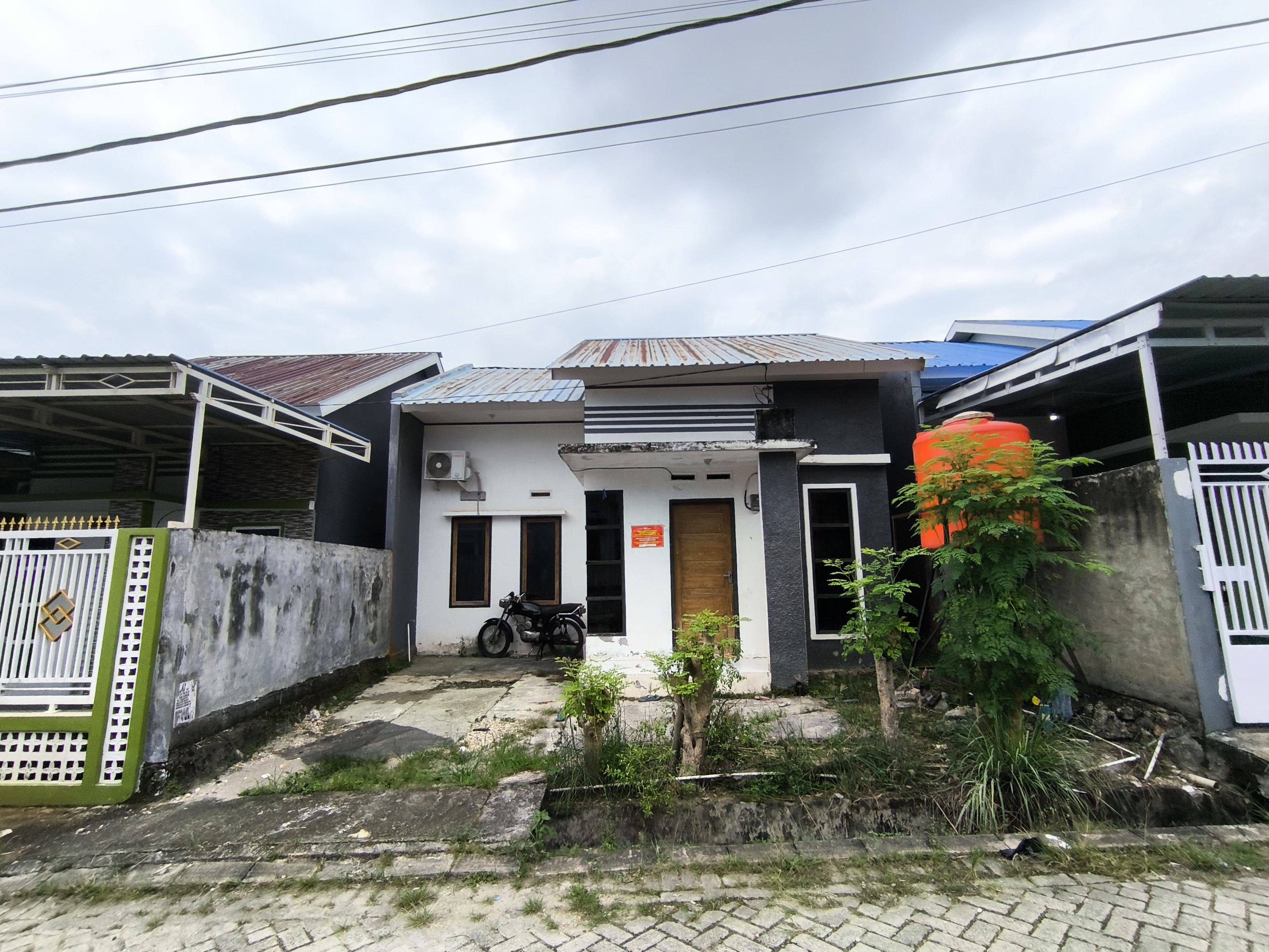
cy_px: 476
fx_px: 587
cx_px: 634
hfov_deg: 94.5
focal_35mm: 16
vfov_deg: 78.1
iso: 50
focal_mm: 1.65
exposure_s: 1/1631
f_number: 2.2
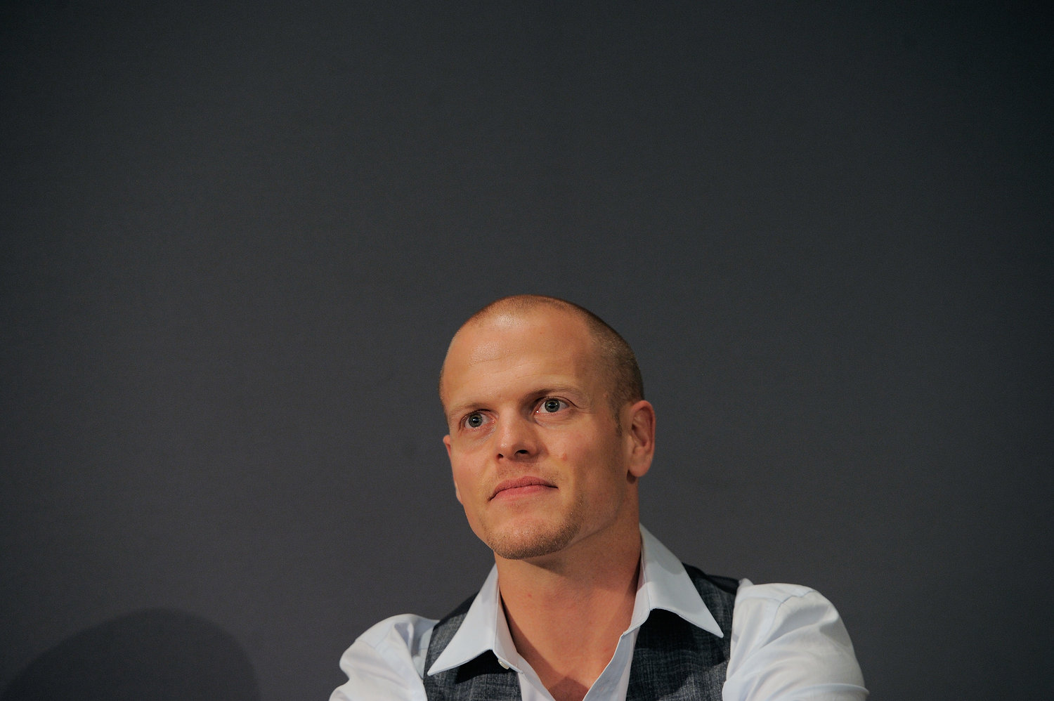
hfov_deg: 12.5
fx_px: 4827
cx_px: 527
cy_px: 350
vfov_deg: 8.3
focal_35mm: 165
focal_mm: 165
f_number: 4
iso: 2000
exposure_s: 1/80
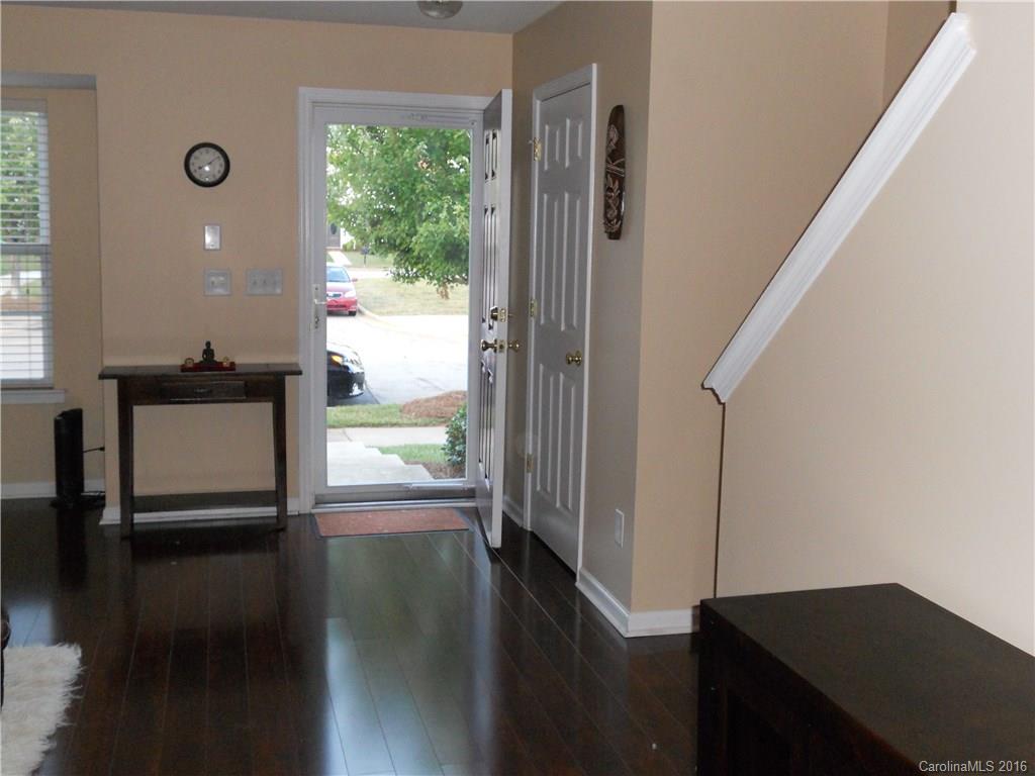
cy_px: 388
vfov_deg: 37.7
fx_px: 1136
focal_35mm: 38
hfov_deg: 49.0
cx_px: 518
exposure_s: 1/30
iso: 500
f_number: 3.9
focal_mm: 6.9
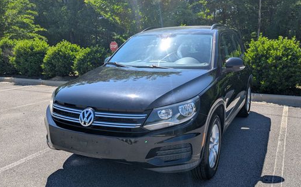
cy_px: 96
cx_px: 154
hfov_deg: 59.7
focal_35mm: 32
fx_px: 262
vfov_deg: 39.4
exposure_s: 1/1433
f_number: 1.85
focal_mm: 6.81
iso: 42
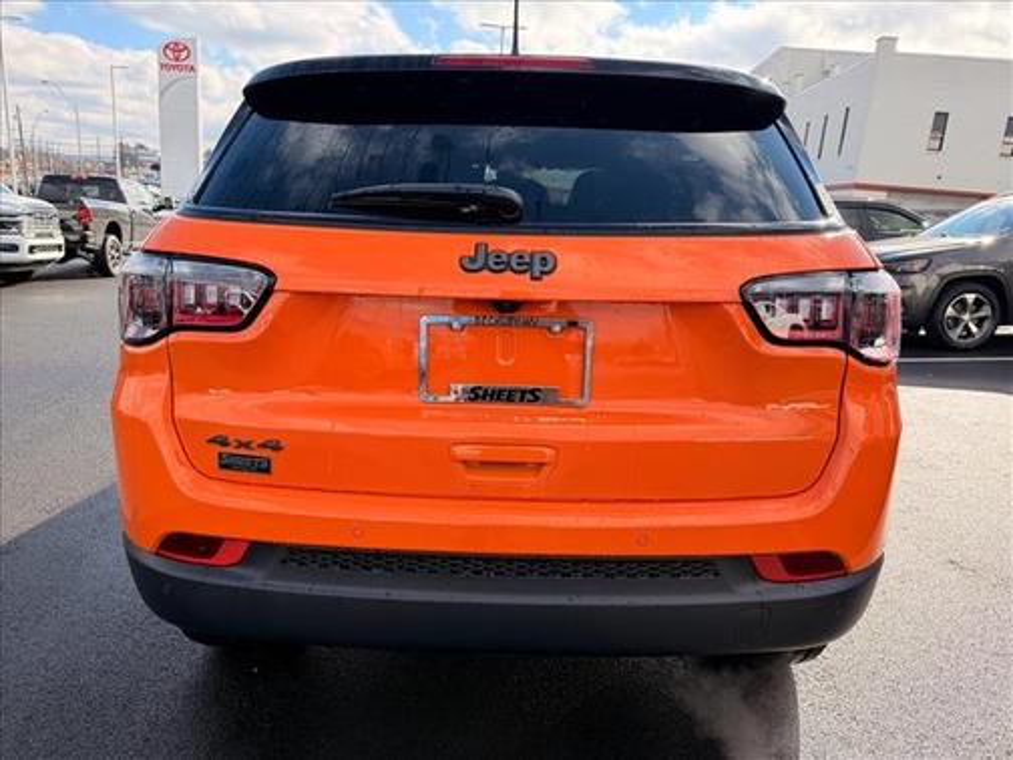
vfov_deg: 56.8
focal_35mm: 24
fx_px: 702
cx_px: 506
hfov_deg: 71.6
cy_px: 380
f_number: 1.78
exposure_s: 1/1553
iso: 100
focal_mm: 6.76
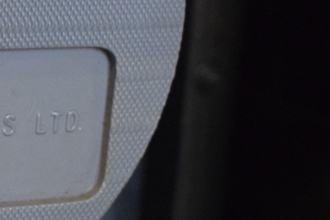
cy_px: -7
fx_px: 1651
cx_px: -84
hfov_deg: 11.2
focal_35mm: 180
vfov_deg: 7.6
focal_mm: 32
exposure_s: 1/60
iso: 3600
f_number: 4.5
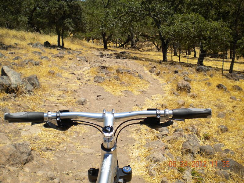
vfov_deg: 40.7
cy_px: 92
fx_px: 247
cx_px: 122
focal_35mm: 35
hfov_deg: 52.6
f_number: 4.6
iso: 80
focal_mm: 6.3
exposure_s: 1/636
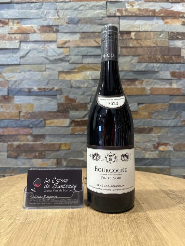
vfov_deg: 71.6
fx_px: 171
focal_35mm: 24
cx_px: 92
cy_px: 123
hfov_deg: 56.8
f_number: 1.78
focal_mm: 6.86
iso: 640
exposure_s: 1/50
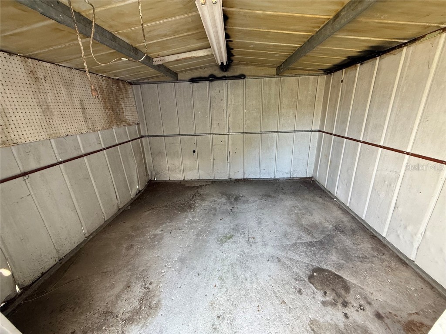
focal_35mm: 14
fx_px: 180
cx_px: 223
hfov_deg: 102.1
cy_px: 167
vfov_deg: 85.7
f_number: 2.2
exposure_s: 1/99
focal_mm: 2.22
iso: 200
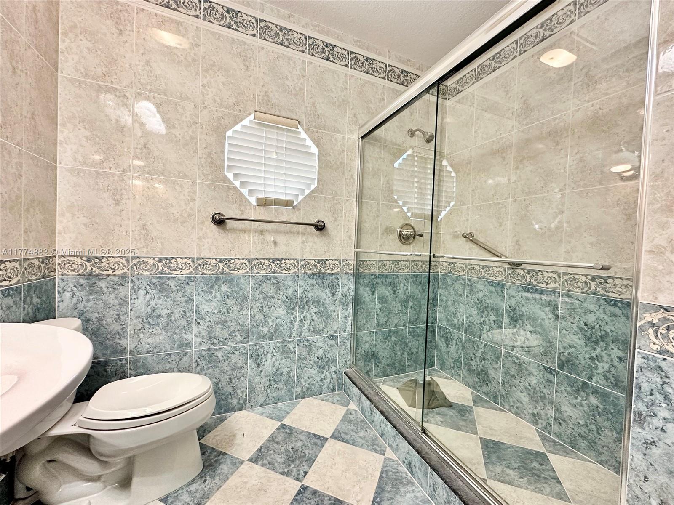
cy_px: 252
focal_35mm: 14
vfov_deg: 85.7
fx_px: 273
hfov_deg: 102.1
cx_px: 337
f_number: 2.2
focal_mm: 2.22
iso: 250
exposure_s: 1/120
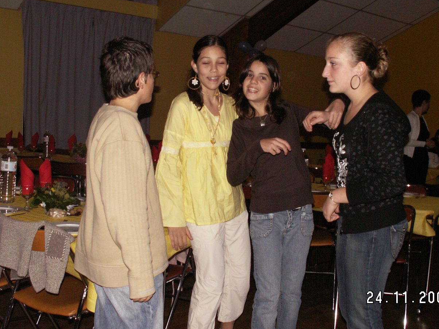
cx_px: 245
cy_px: 147
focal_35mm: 41
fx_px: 520
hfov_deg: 45.7
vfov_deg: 35.1
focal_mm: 5.86
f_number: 4
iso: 160
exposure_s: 1/50
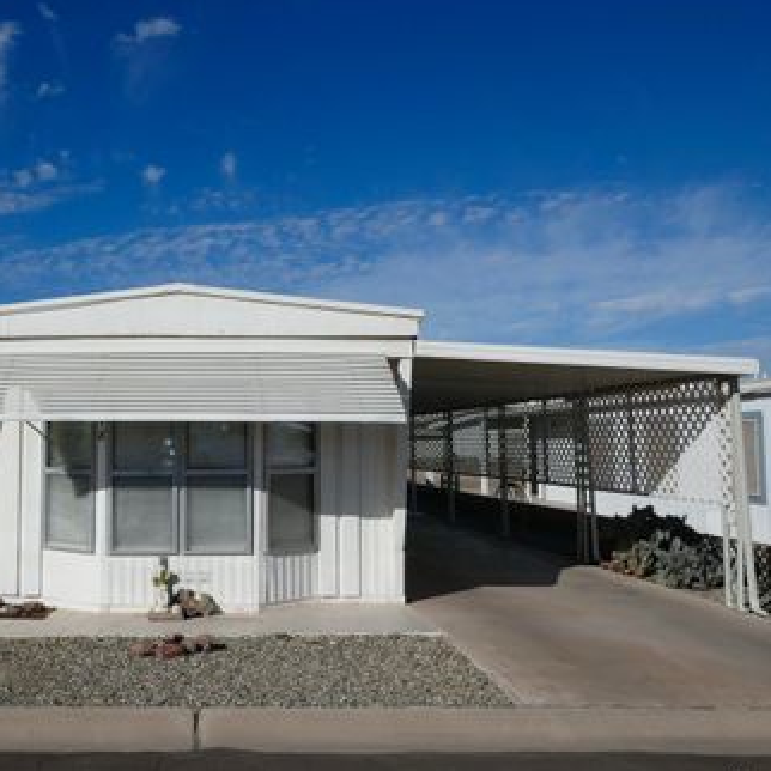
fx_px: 832
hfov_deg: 47.8
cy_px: 394
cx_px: 192
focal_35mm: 33
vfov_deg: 49.7
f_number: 8
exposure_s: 1/800
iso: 125
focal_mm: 9.1
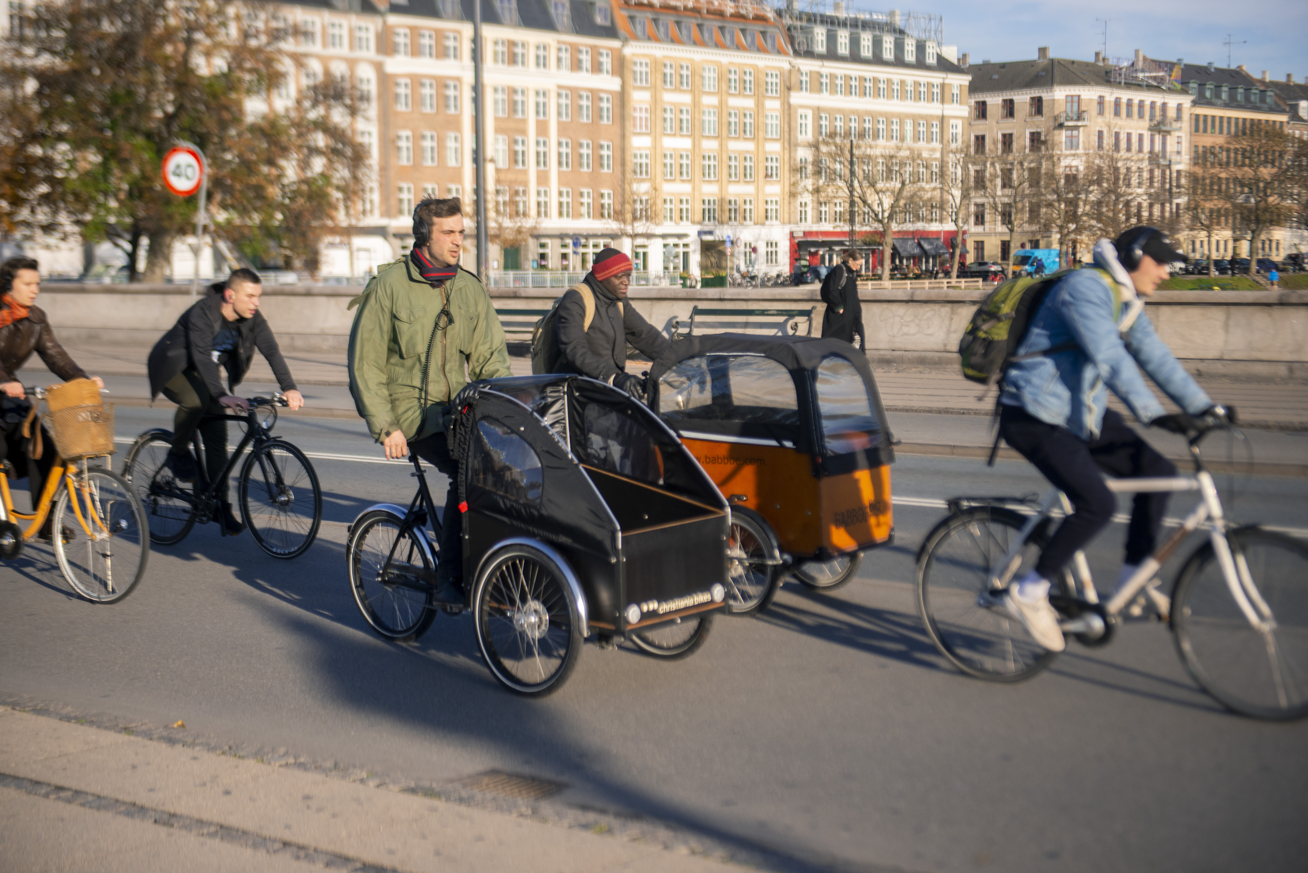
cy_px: 436
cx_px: 654
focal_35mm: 58
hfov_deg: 34.5
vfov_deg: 23.4
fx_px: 2108
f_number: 2.8
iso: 500
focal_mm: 58
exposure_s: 1/6400
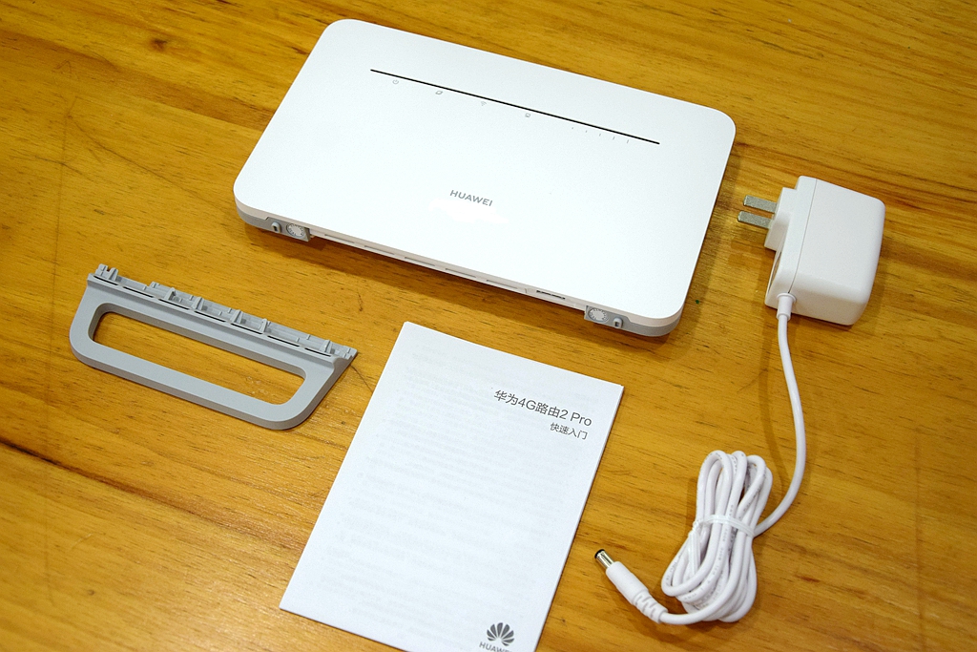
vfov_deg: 26.5
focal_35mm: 51
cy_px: 326
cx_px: 488
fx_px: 1384
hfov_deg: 38.9
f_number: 4.2
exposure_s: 1/60
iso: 500
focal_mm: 34
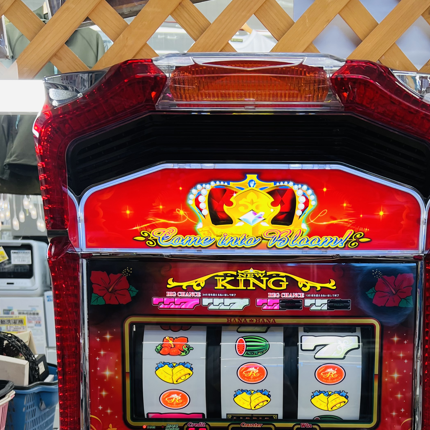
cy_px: 407
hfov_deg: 38.1
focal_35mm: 44
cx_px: 264
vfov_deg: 35.5
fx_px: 618
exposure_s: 1/100
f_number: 1.5
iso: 64
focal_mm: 5.7
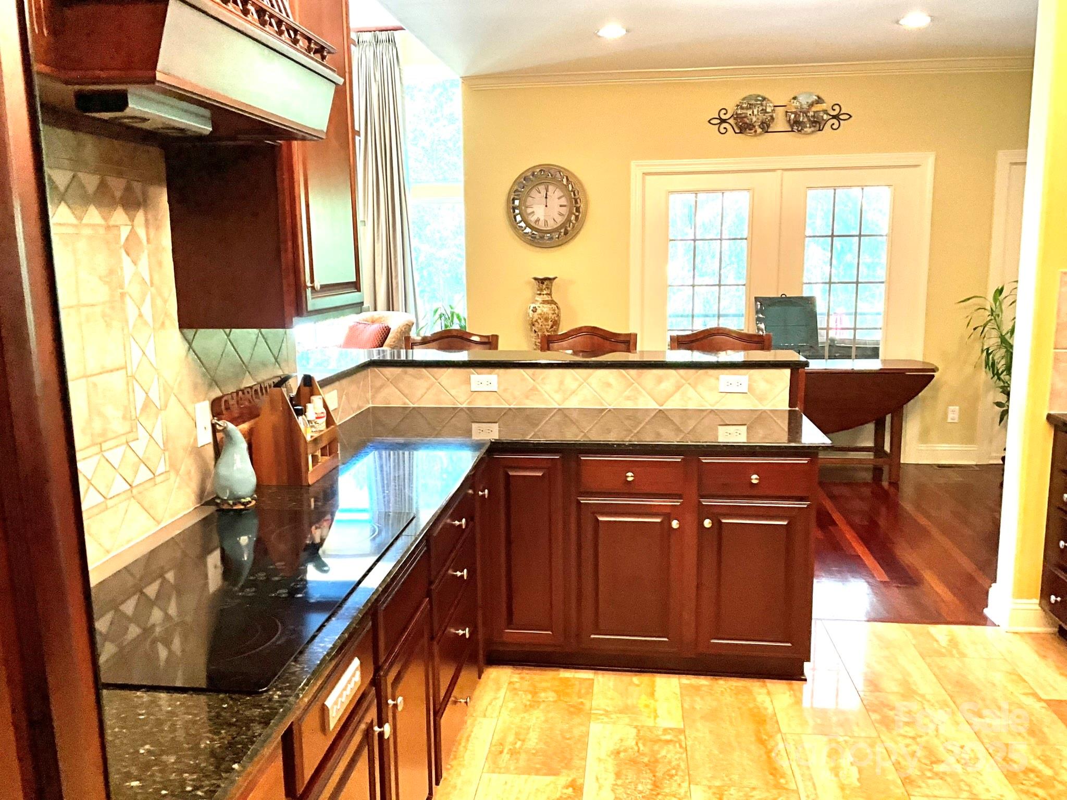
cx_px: 534
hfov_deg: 61.7
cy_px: 400
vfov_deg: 48.2
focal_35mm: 29
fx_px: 894
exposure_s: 1/60
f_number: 1.8
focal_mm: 3
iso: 250
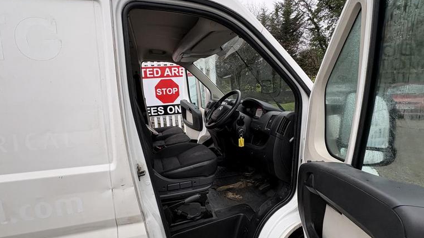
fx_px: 202
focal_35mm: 18
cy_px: 128
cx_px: 201
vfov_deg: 60.9
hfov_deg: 92.6
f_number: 2.2
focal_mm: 2.22
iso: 40
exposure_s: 1/99
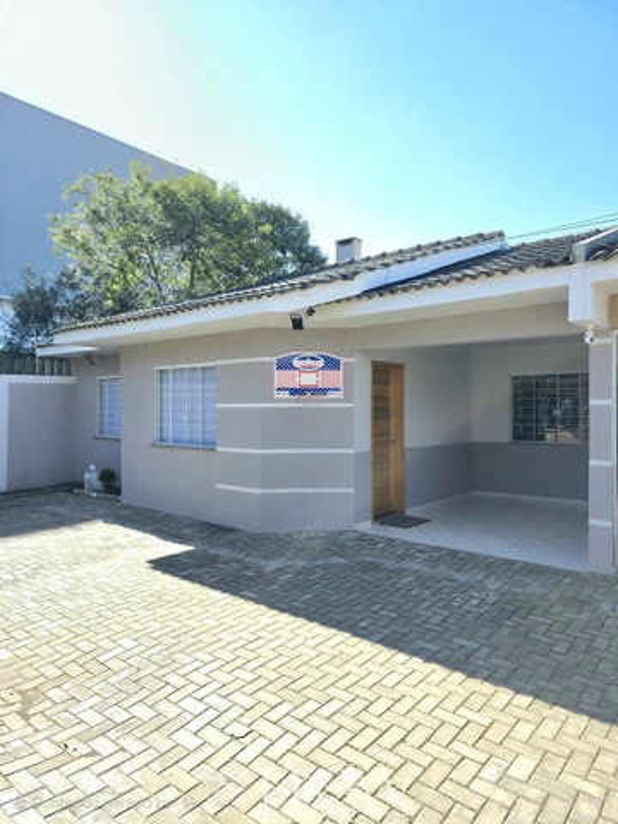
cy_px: 412
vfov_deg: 73.9
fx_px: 547
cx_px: 309
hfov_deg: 58.9
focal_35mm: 23
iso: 12
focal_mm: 6.3
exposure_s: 1/213
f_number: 1.7
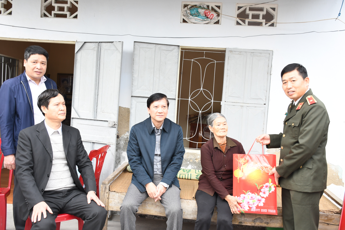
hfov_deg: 53.1
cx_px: 172
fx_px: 345
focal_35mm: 36
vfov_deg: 36.9
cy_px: 115
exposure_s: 1/200
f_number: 6.3
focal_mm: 24
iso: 500
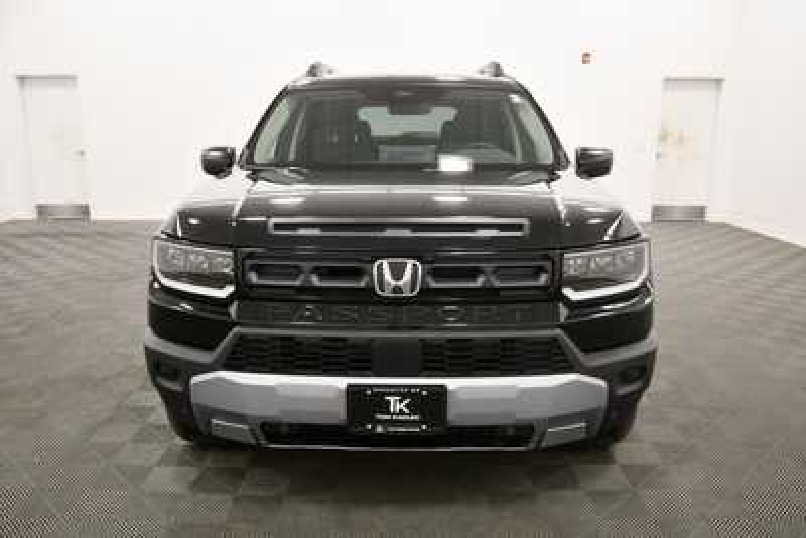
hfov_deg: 61.9
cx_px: 403
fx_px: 672
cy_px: 269
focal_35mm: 30
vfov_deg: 43.6
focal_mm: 20
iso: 1250
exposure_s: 1/125
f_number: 5.6
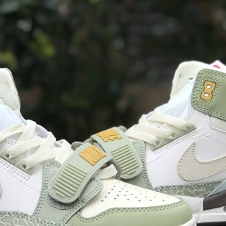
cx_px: 90
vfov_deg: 14.4
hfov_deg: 14.4
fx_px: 894
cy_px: 101
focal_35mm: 121
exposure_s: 1/297
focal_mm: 6.6
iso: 20
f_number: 2.8
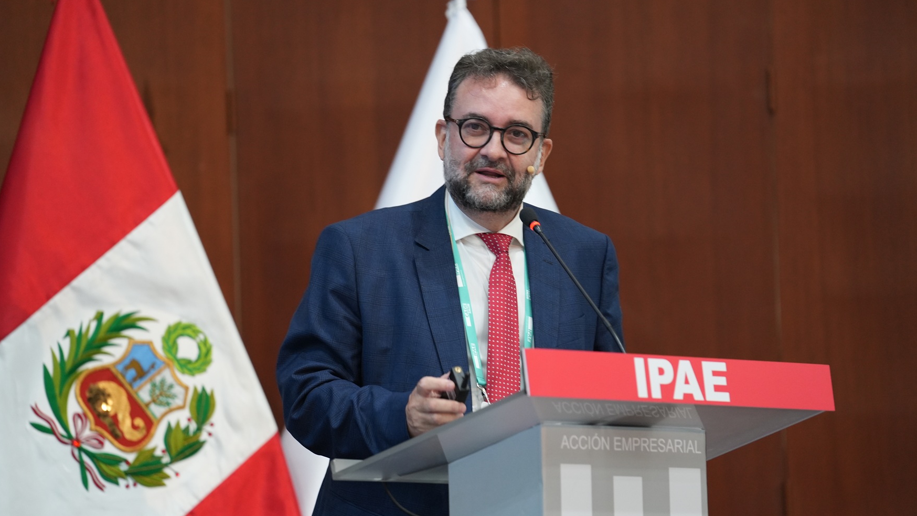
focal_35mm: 210
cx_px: 458
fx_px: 5106
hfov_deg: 10.3
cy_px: 291
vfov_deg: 5.8
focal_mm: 200
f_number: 3.2
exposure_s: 1/160
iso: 2000
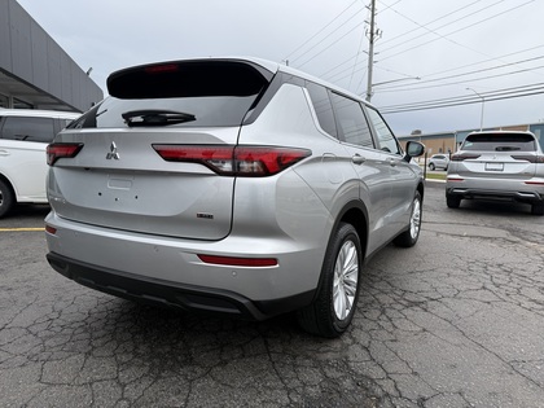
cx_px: 272
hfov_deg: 71.6
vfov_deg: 56.8
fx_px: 377
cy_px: 204
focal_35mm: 24
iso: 80
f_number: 1.78
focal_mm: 6.76
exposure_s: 1/1139
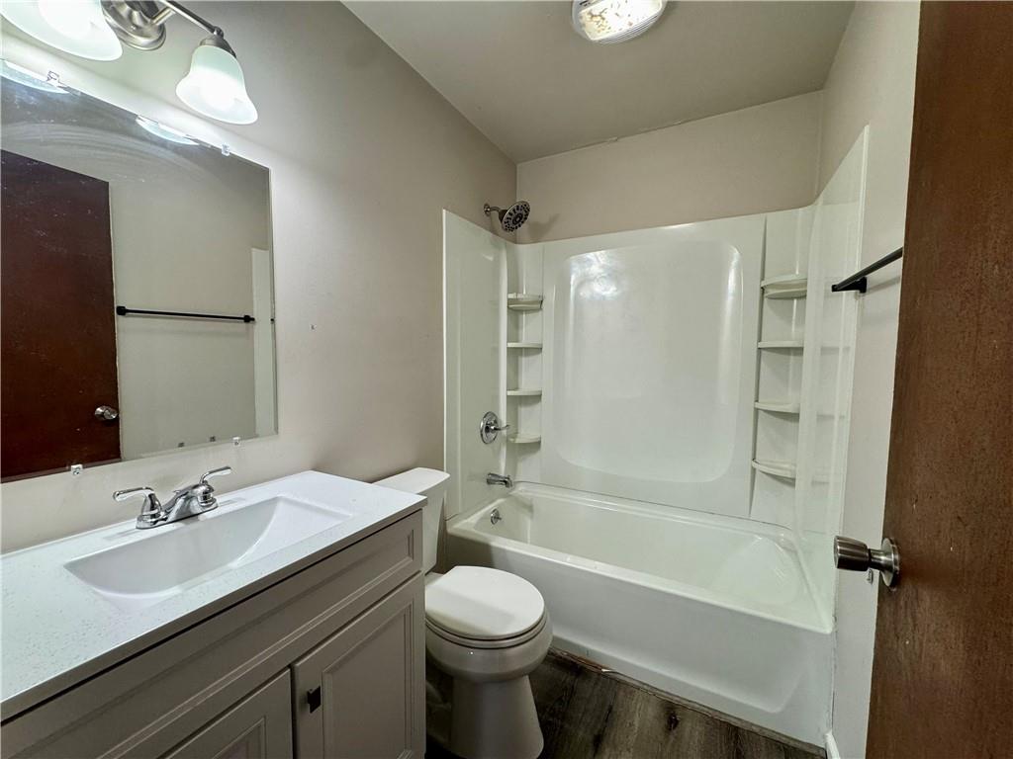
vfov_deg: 85.7
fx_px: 410
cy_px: 380
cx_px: 506
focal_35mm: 14
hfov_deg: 102.1
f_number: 2.2
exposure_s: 1/120
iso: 200
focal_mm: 2.22
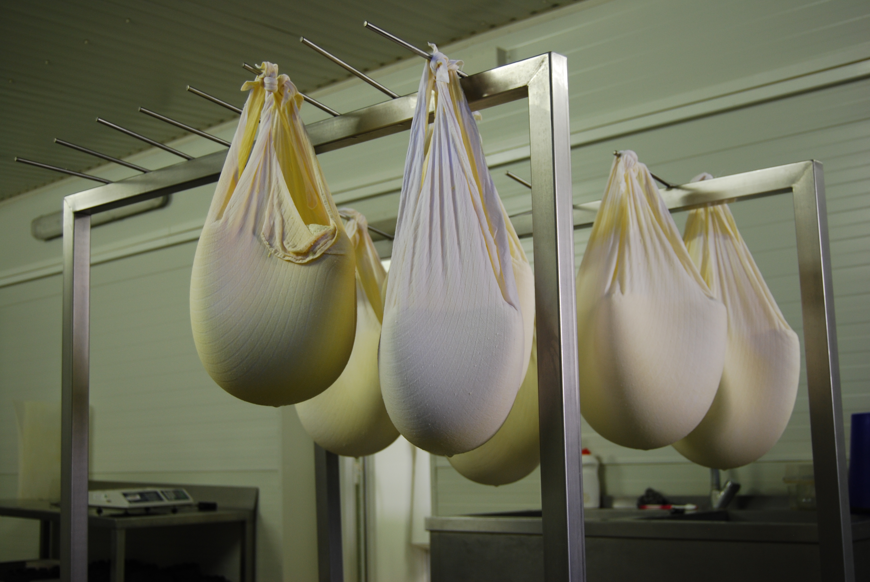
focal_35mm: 46
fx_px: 1125
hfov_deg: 42.3
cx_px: 435
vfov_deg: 29.0
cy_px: 291
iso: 200
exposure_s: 1/13
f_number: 5
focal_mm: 31
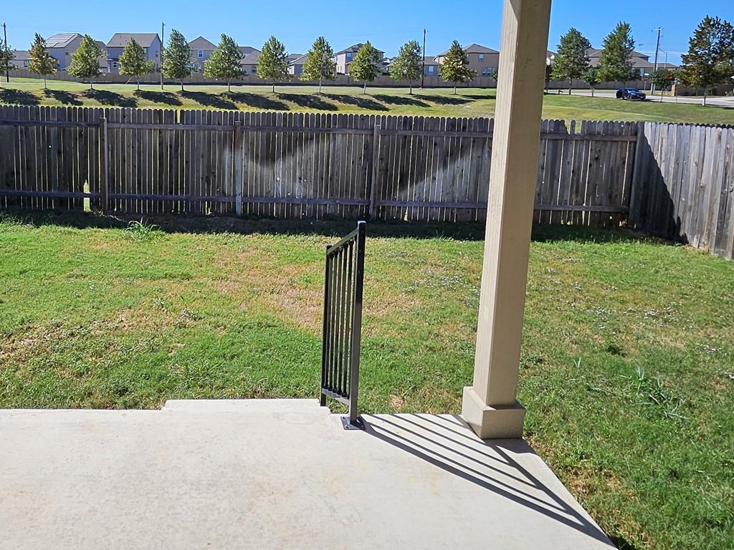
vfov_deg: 51.6
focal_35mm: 26
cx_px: 235
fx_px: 551
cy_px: 163
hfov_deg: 65.2
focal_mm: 1.7
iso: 32
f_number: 2.2
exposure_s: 1/1610
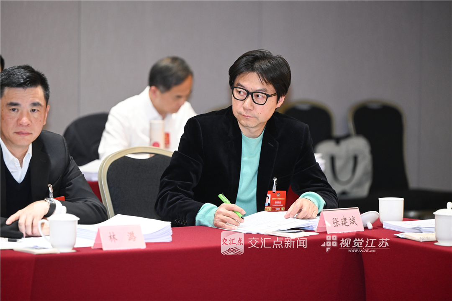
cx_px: 226
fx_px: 2009
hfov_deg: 12.8
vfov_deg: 8.6
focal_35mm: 160
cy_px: 150
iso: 2000
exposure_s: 1/200
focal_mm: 160
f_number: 2.8
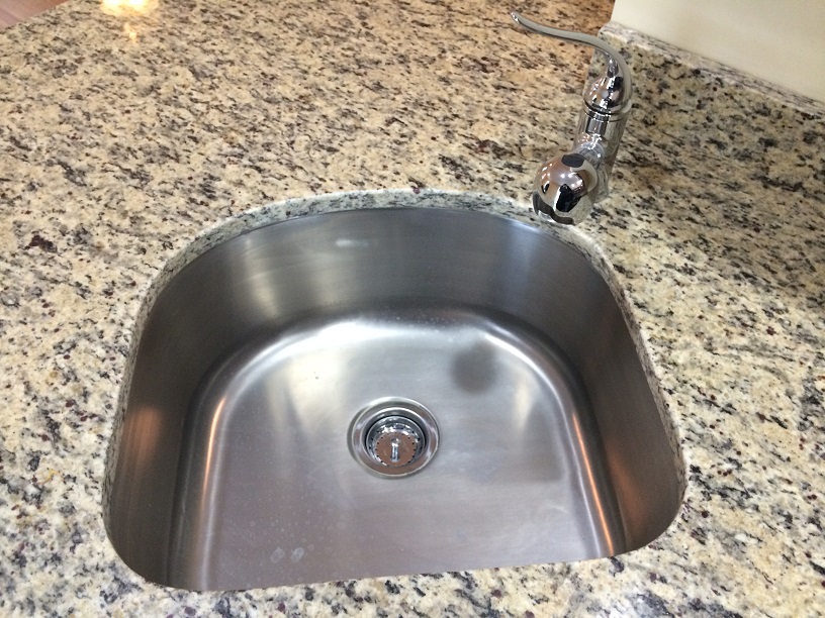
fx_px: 715
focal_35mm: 30
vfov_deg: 46.8
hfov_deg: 60.0
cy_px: 309
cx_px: 412
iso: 160
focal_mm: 4.12
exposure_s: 1/30
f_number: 2.2
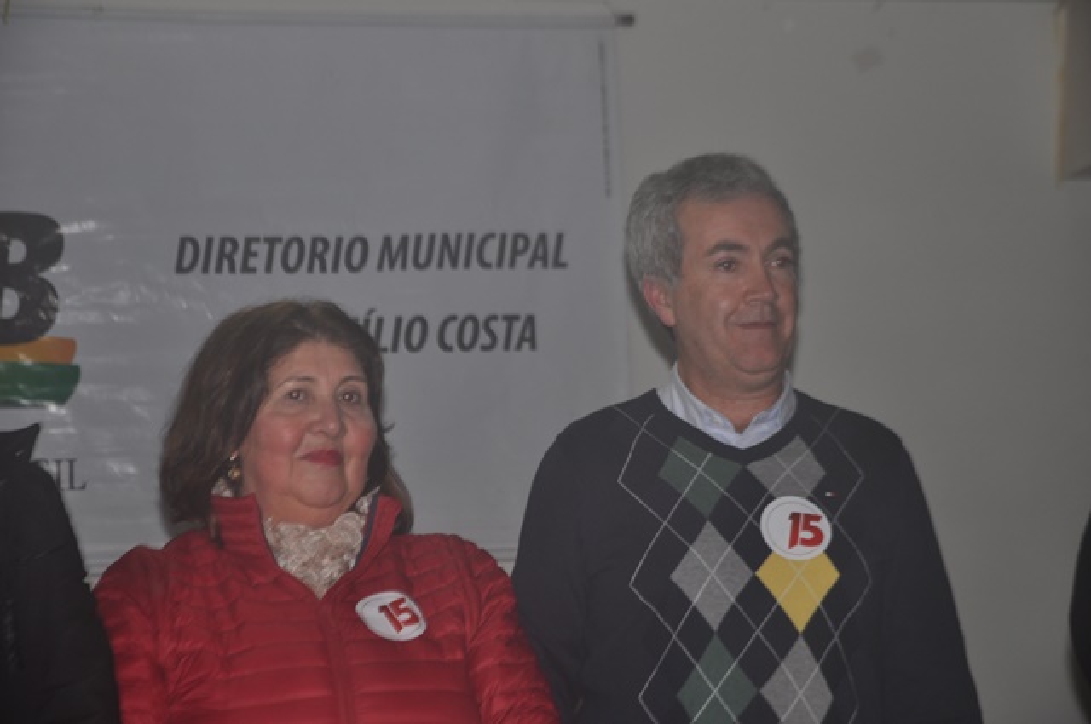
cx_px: 546
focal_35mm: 120
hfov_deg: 17.1
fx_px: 3632
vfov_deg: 11.4
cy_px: 362
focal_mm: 80
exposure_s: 1/60
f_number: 5.3
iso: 250
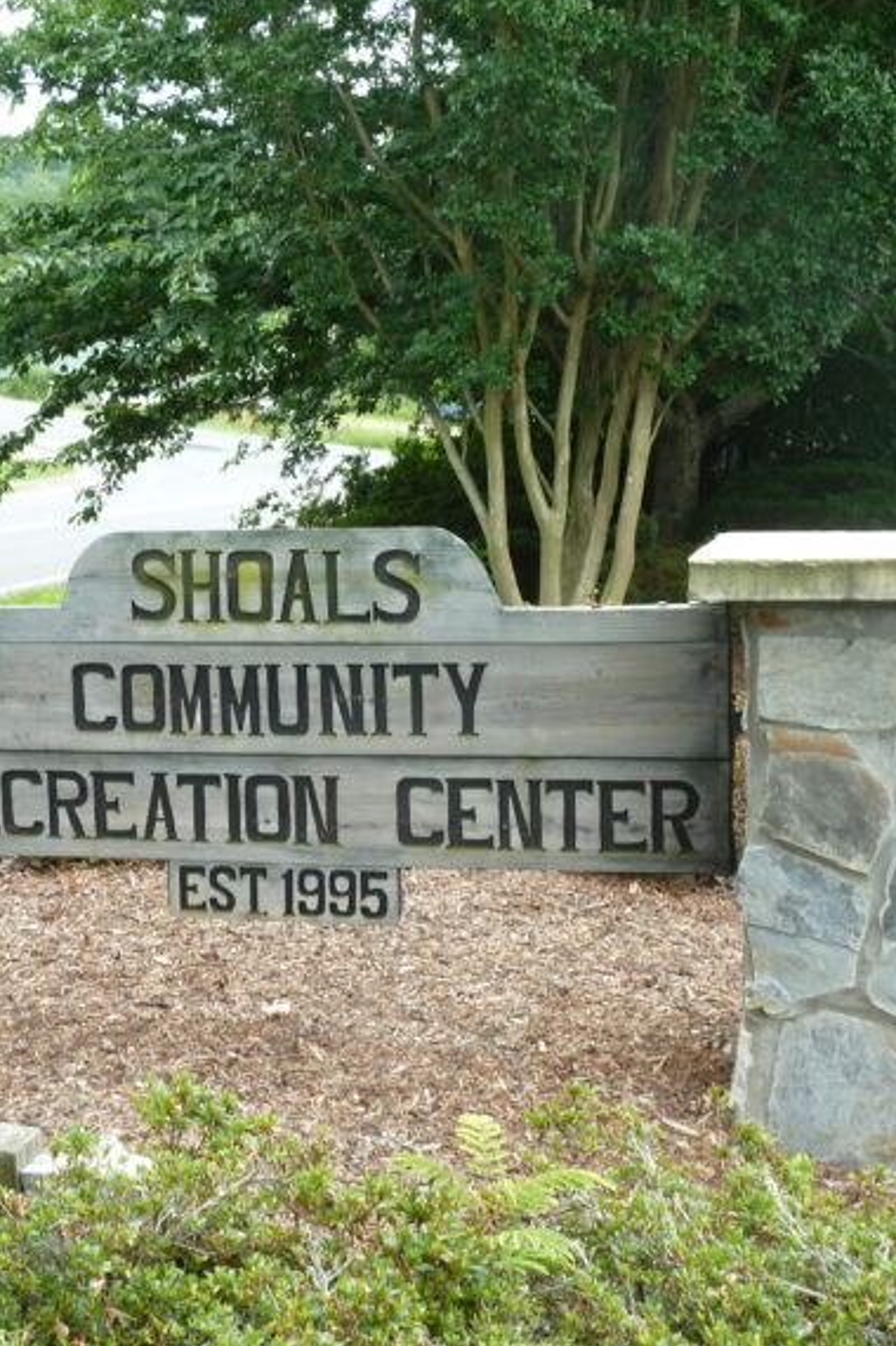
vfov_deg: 35.7
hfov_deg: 24.0
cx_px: 297
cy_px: 672
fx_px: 2093
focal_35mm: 56
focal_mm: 6.5
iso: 80
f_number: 4
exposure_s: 1/100
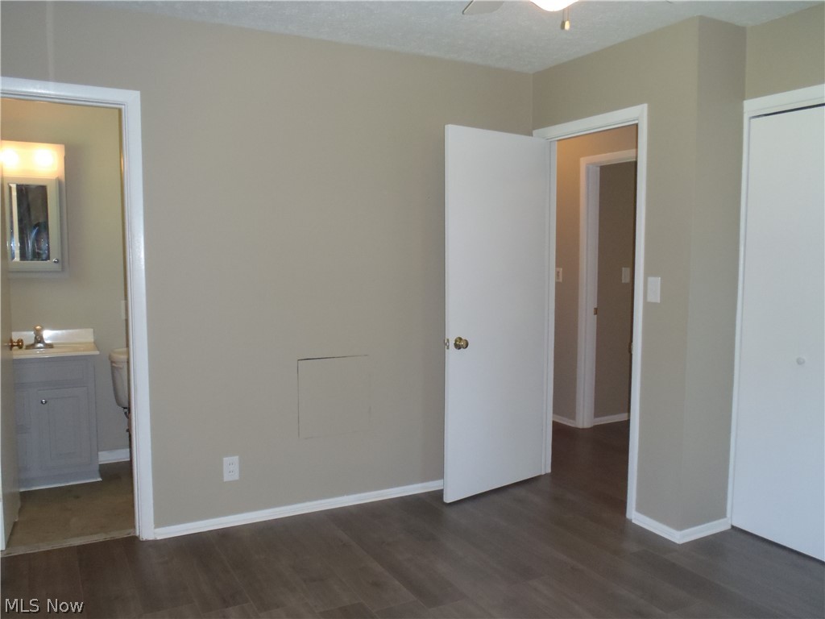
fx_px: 667
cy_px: 310
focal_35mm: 28
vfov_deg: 49.7
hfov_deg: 63.4
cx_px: 412
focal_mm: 5
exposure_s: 1/30
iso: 320
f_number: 3.9
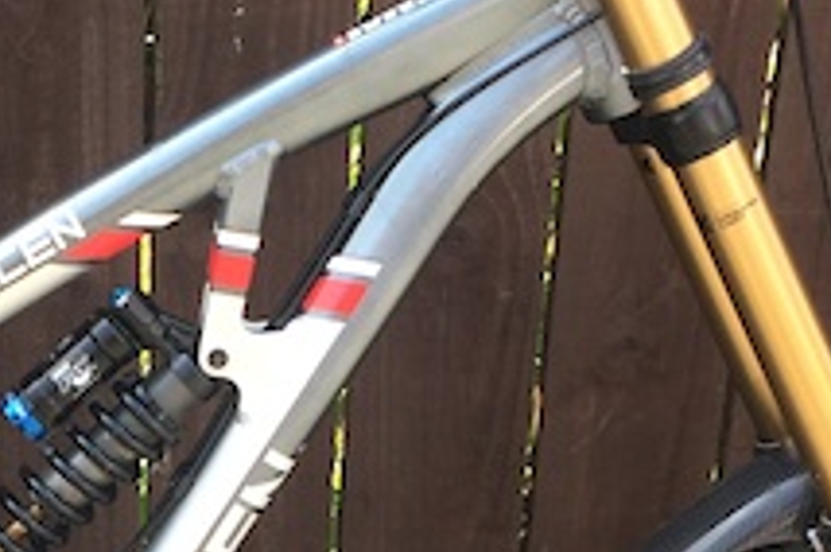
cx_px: 93
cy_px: 762
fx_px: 2604
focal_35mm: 113
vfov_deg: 11.7
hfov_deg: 17.9
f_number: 2.2
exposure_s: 1/208
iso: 32
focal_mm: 4.15
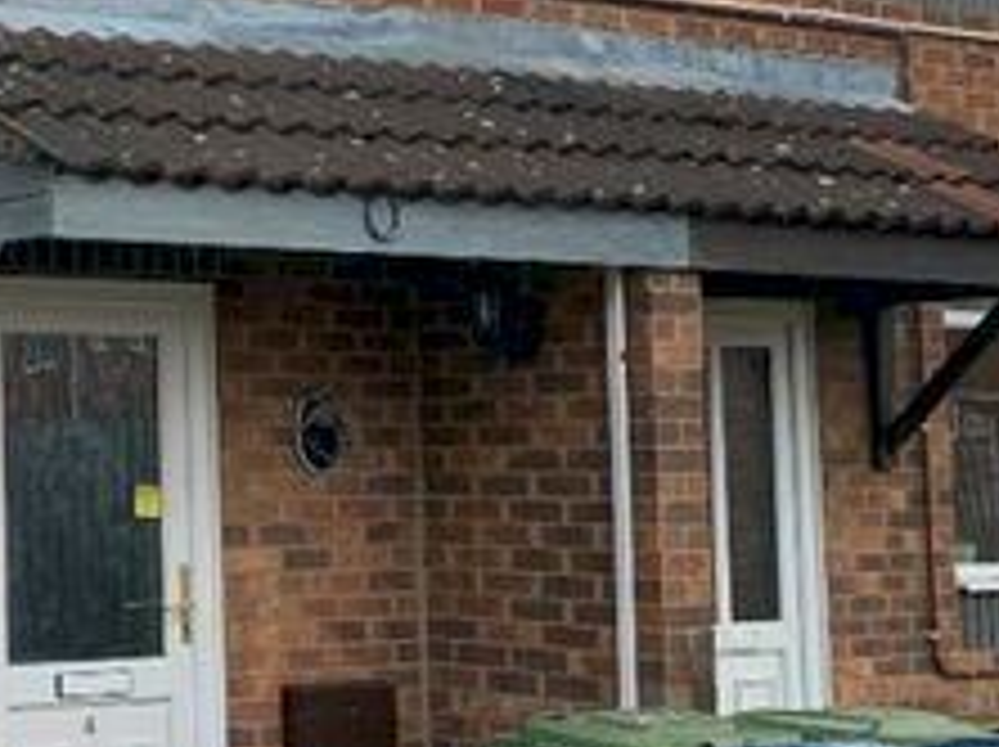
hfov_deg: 21.7
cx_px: -270
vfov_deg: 17.9
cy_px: 268
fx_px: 2364
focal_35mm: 82
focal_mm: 4.25
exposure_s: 1/122
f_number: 1.8
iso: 32
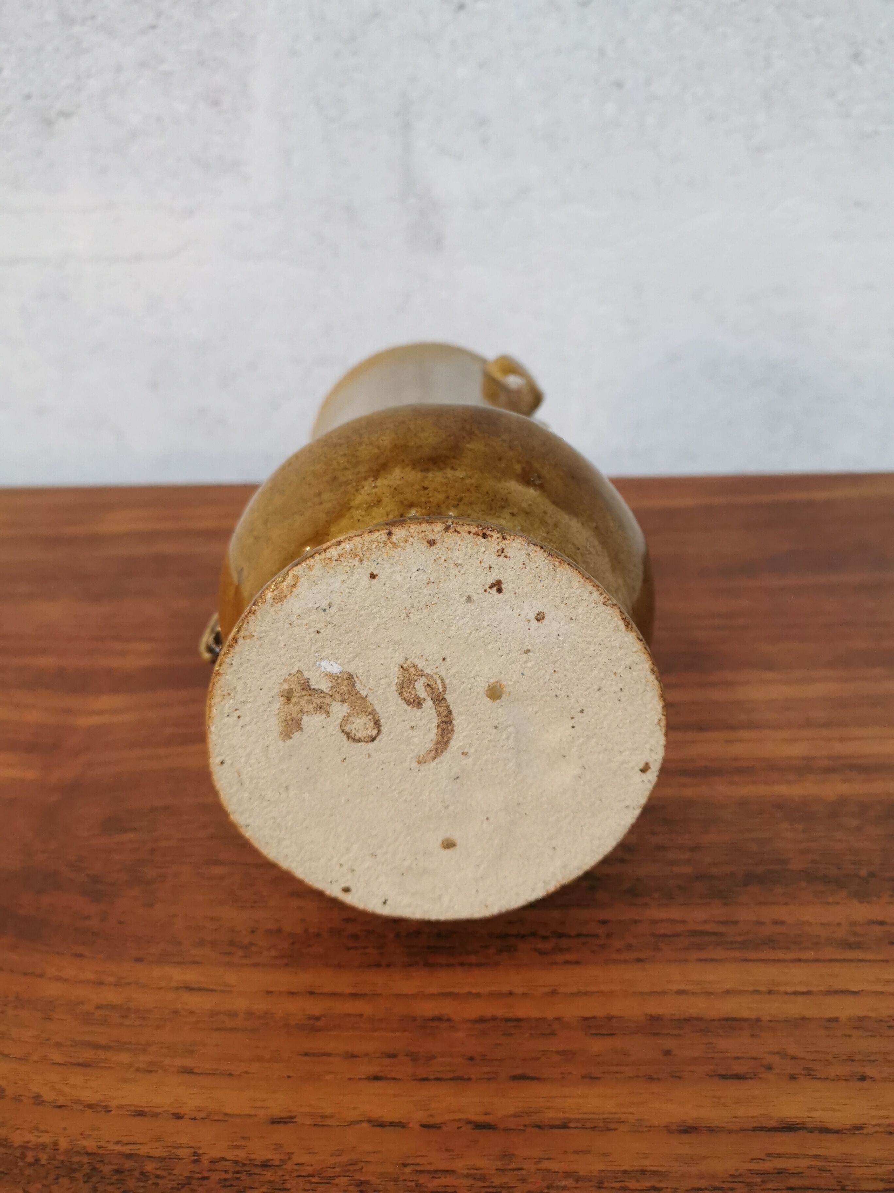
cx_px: 447
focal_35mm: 27
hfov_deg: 51.4
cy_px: 596
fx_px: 930
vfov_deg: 65.3
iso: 320
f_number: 1.8
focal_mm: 5.58
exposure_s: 1/50
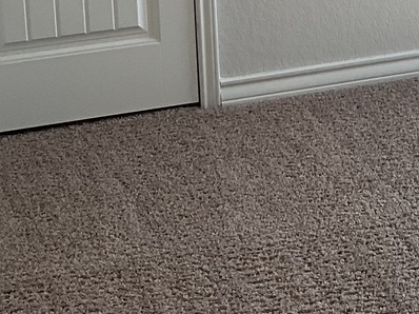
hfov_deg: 18.4
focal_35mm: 105
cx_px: 379
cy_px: -141
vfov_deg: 13.4
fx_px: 1270
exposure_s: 1/161
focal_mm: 3
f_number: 1.8
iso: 32
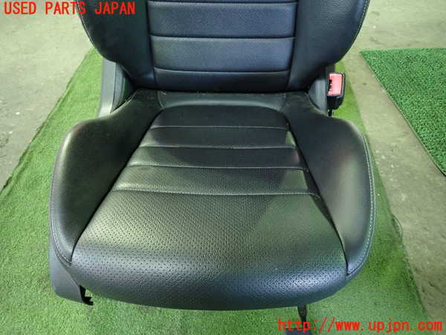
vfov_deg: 54.9
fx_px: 322
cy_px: 168
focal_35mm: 25
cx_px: 223
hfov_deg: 69.4
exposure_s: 1/30
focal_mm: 4.5
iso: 640
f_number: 2
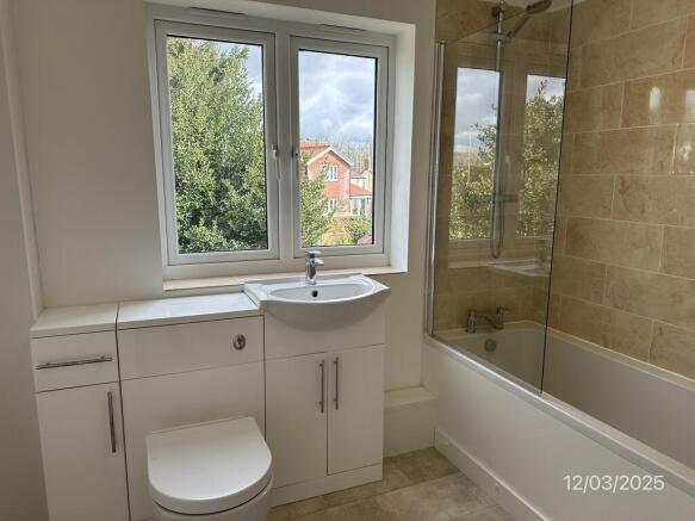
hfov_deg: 71.6
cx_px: 348
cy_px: 260
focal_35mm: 24
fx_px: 482
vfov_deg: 56.8
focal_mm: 6.86
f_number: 1.78
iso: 80
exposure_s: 1/475
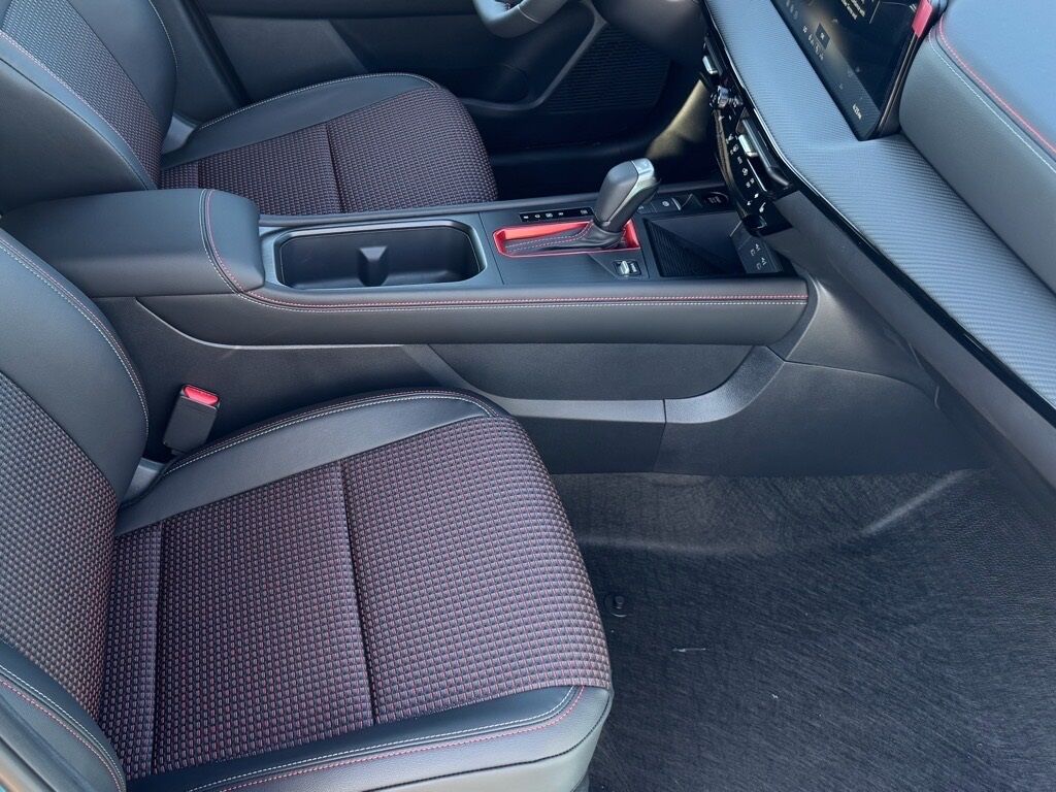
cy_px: 396
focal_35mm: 24
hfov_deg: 71.6
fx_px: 732
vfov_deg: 56.8
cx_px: 528
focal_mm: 6.76
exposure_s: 1/121
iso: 160
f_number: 1.78
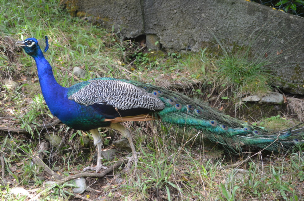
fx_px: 582
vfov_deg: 19.6
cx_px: 152
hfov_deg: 29.3
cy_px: 100
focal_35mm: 69
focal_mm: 46
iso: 360
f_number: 5.6
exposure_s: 1/125
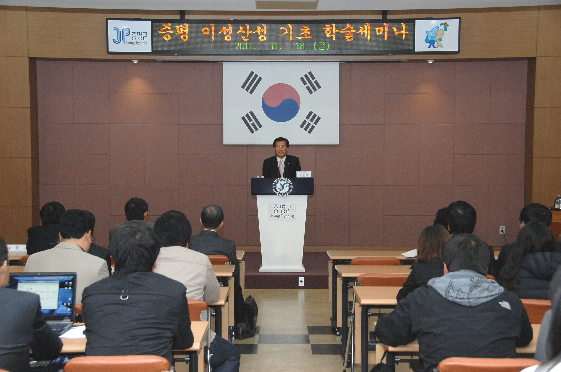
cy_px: 186
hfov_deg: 36.9
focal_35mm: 54
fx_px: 840
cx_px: 280
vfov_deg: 25.0
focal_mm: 36
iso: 800
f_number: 6.7
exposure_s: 1/60
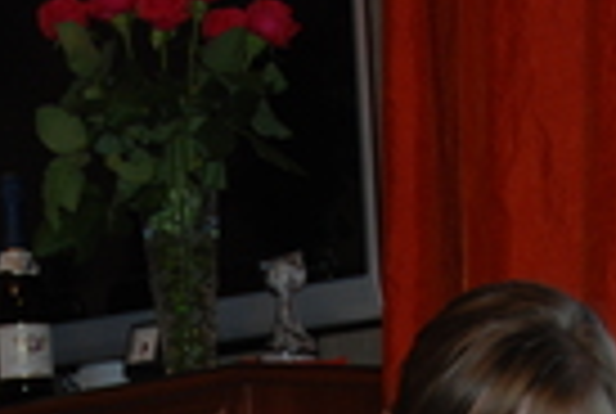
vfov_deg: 10.4
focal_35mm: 128
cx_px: 243
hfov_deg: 16.0
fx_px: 2195
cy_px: 623
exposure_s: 1/60
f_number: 4
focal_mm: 26
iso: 200
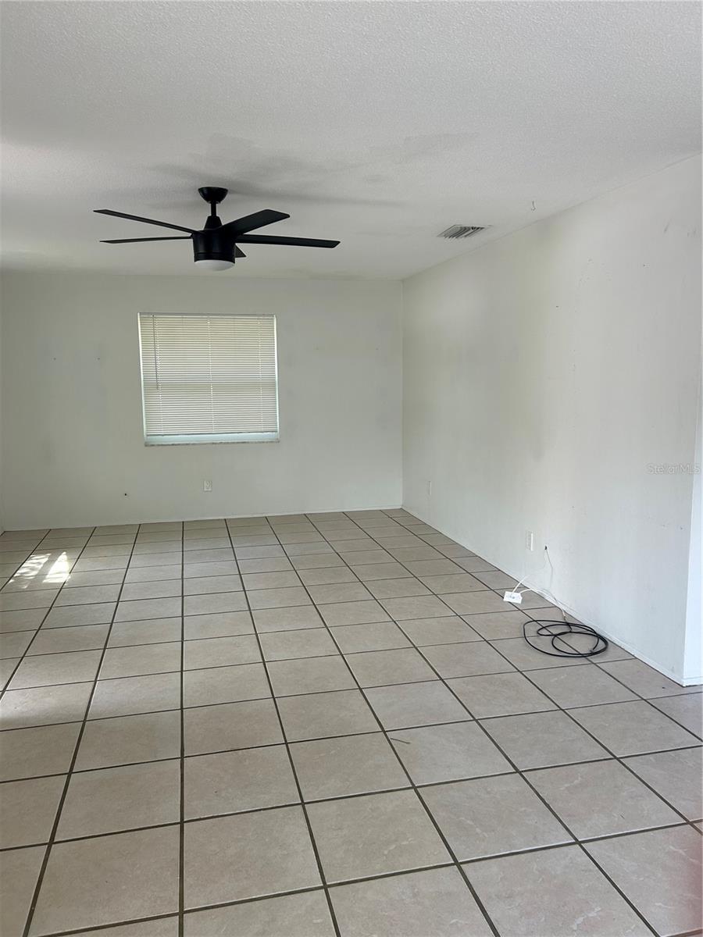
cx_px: 352
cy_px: 468
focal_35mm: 26
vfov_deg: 67.3
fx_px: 704
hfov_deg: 53.1
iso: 80
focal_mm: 5.7
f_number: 1.5
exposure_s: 1/120
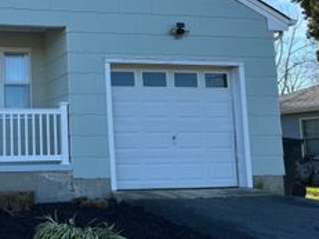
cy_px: 102
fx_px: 479
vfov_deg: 28.0
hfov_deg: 33.2
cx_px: -12
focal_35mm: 52
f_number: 1.78
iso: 80
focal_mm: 6.76
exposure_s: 1/1524
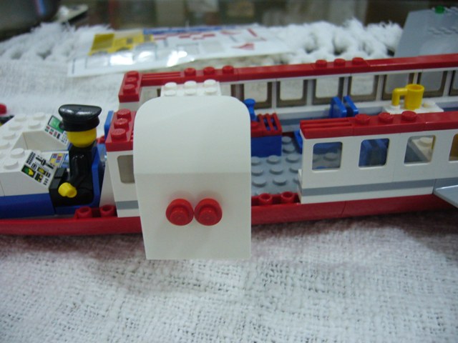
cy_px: 172
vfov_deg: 40.7
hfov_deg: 52.6
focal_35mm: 35
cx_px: 229
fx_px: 463
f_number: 2.8
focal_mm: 5.8
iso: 200
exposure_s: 1/10
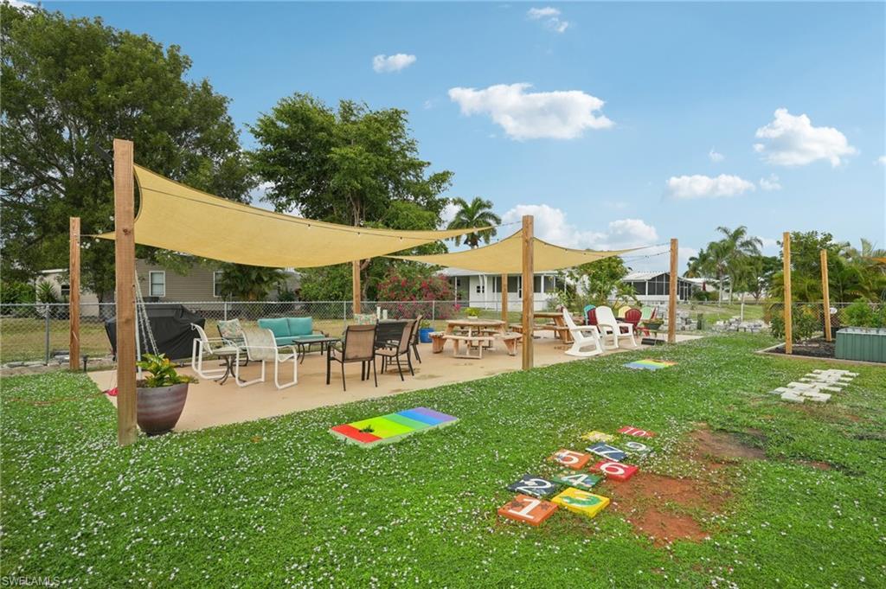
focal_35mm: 20
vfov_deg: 63.1
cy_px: 294
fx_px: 480
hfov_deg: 85.5
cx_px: 443
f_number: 8
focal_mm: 19.5
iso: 400
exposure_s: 1/1000
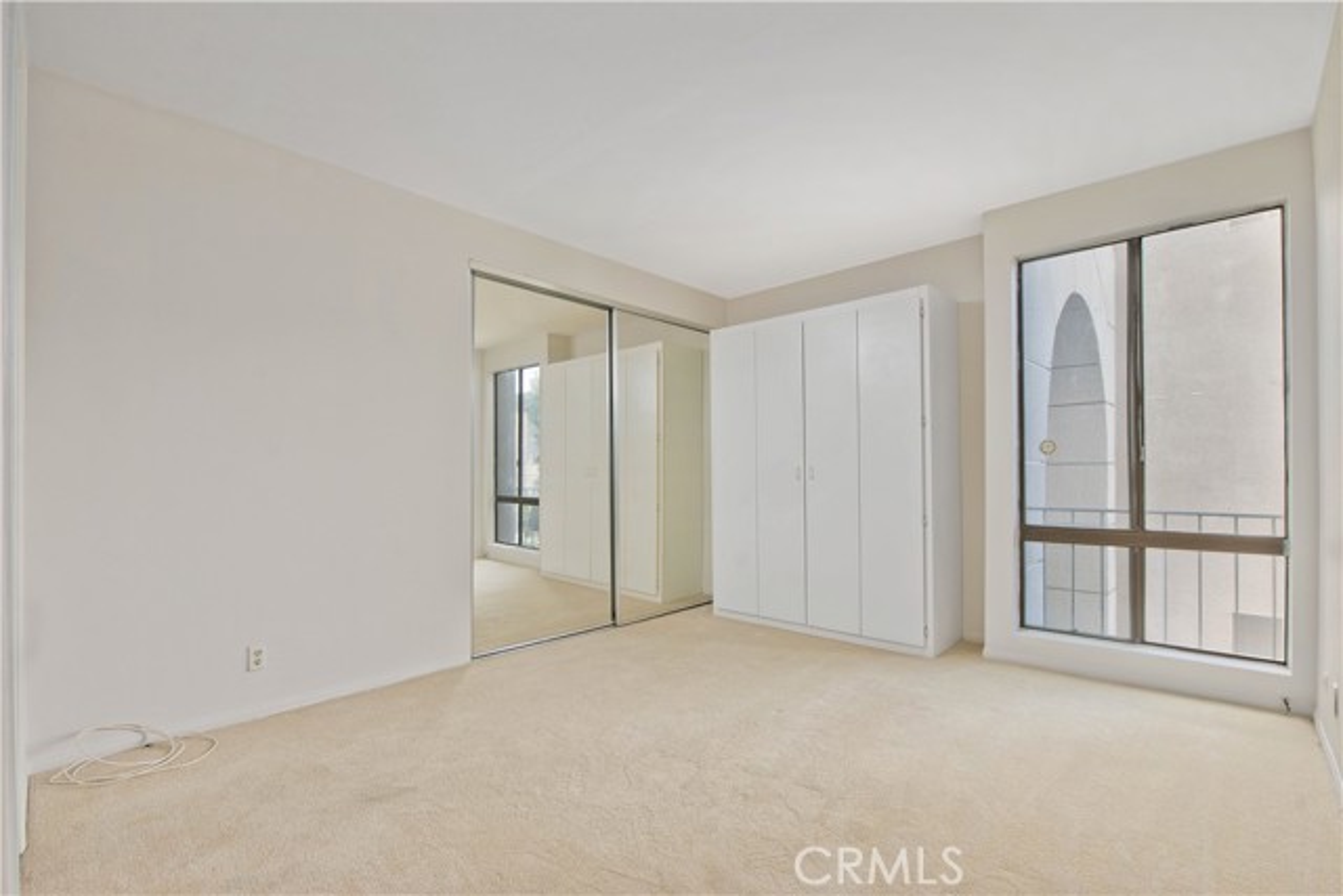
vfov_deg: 73.8
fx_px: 597
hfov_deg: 96.7
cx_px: 672
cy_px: 448
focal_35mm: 16
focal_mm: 16
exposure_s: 1/200
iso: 400
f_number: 5.6
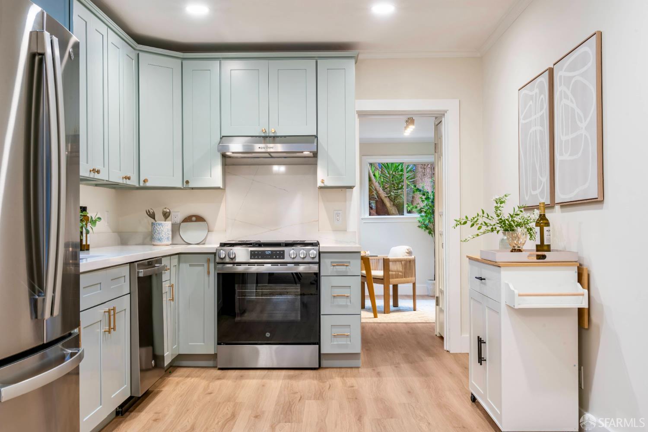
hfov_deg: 51.9
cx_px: 324
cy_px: 216
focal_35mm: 37
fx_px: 666
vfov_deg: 35.9
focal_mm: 37
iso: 320
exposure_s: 1
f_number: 16
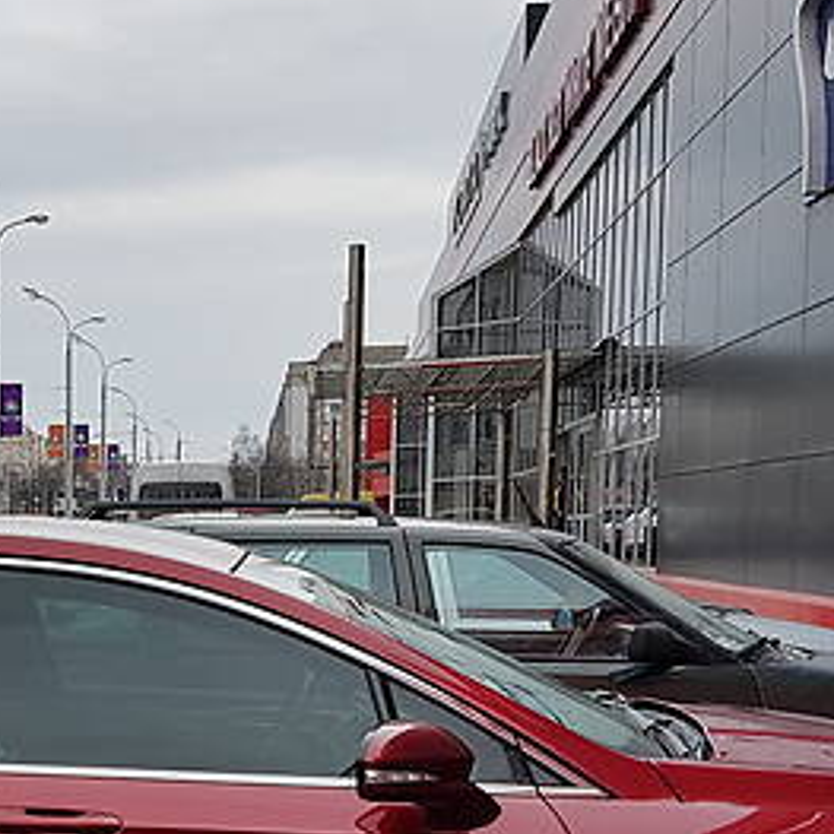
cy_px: 672
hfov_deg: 23.9
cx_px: 76
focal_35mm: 70
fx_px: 1908
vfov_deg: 24.3
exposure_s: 1/1340
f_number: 1.7
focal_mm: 4.2
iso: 40
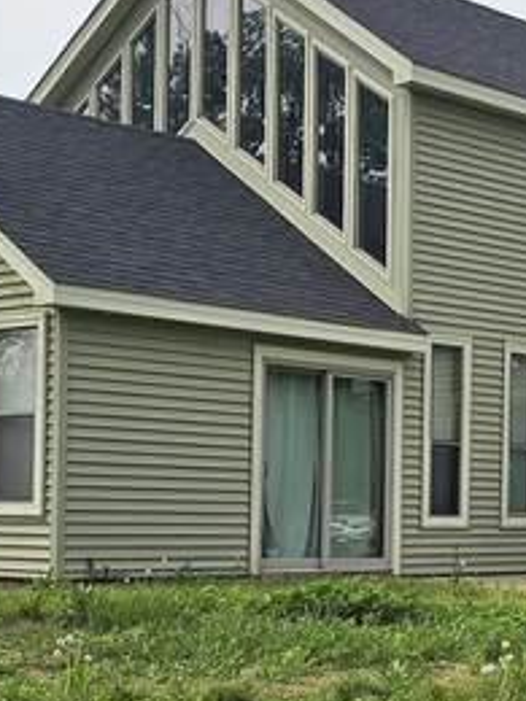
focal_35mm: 85
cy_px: 504
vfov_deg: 22.8
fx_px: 1722
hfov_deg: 17.1
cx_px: 499
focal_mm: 6.3
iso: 10
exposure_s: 1/1245
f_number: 1.7
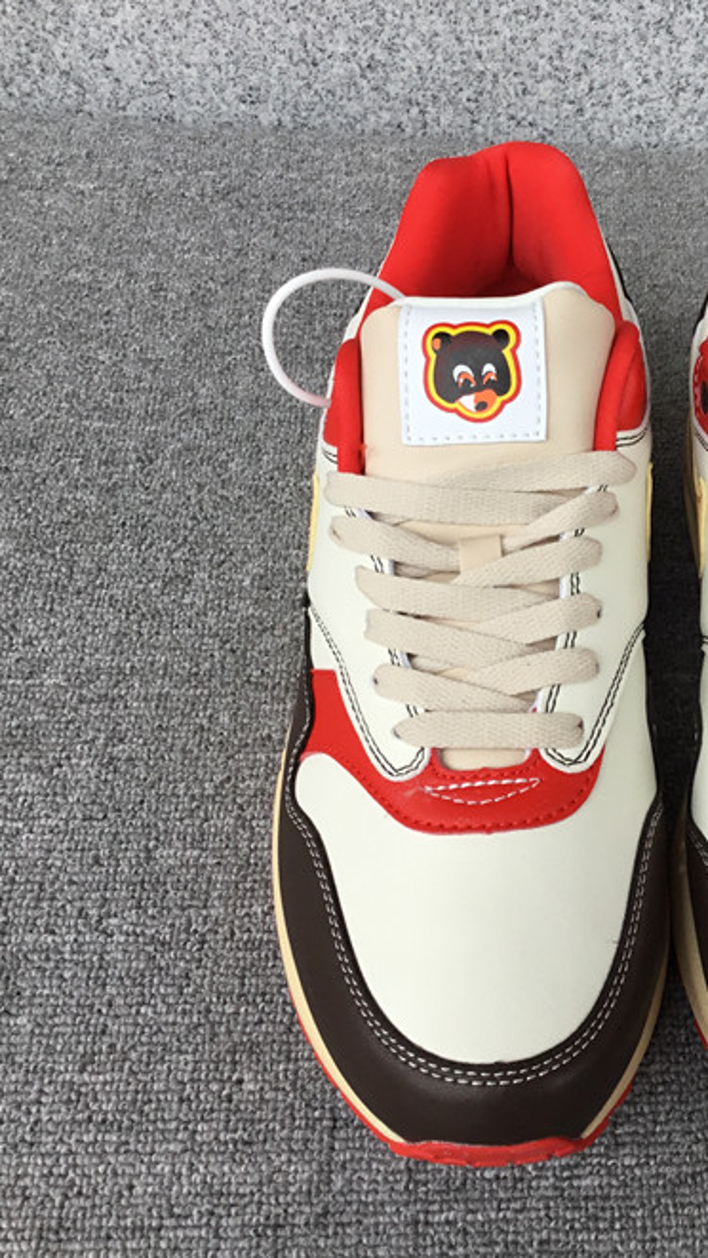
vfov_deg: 44.6
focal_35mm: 46
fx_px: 1535
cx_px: 624
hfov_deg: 25.3
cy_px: 623
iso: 32
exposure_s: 1/120
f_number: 2.4
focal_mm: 3.3
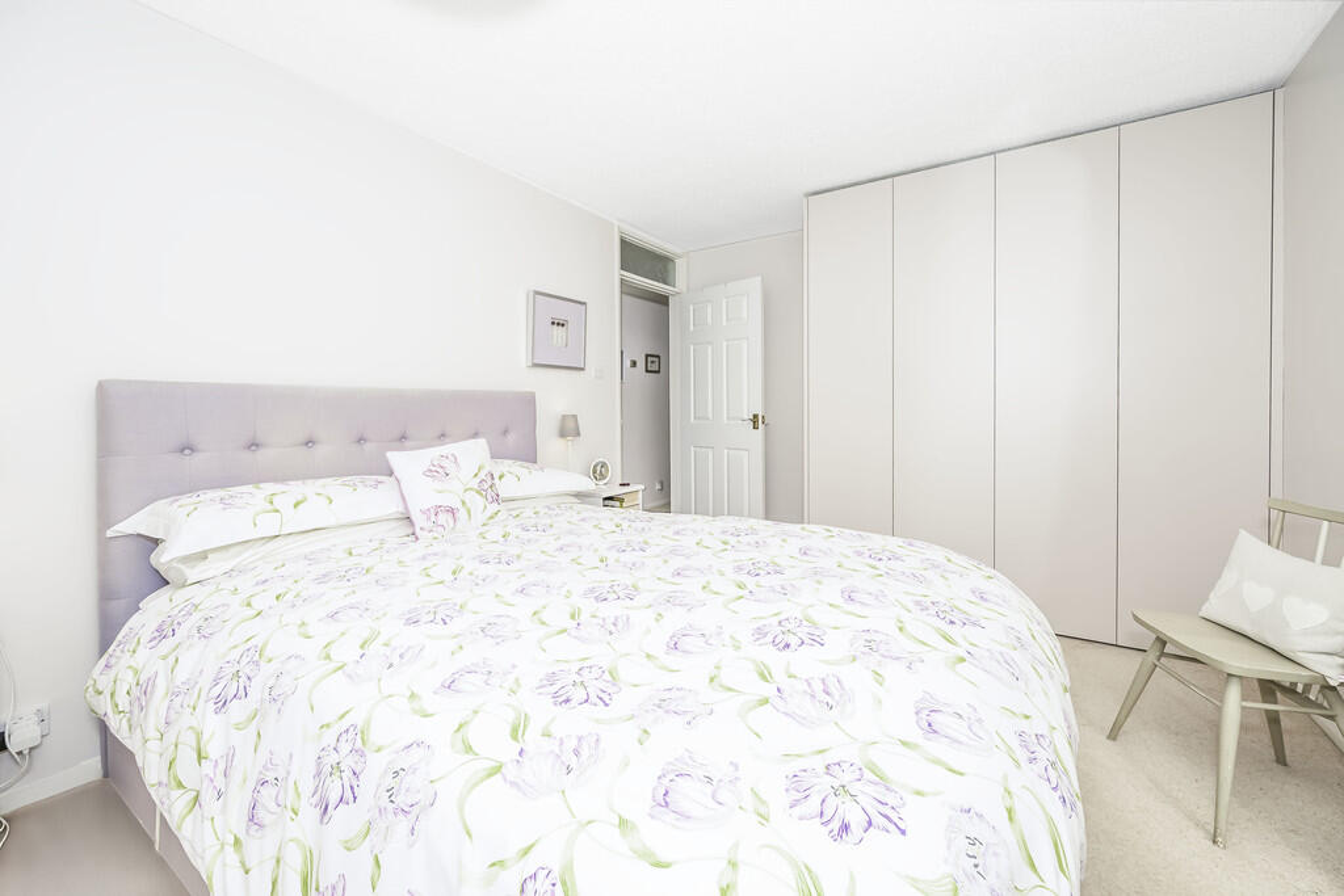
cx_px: 672
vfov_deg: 81.2
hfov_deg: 104.2
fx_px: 523
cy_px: 448
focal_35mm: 14
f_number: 7.1
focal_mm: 14
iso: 320
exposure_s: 1/125
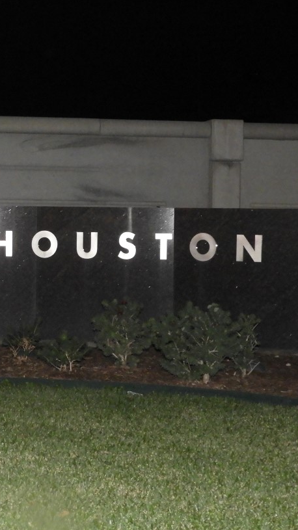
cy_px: 228
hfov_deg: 15.3
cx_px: -31
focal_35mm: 77
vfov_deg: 27.5
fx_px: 1082
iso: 800
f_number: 3.8
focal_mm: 7.2
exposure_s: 1/30
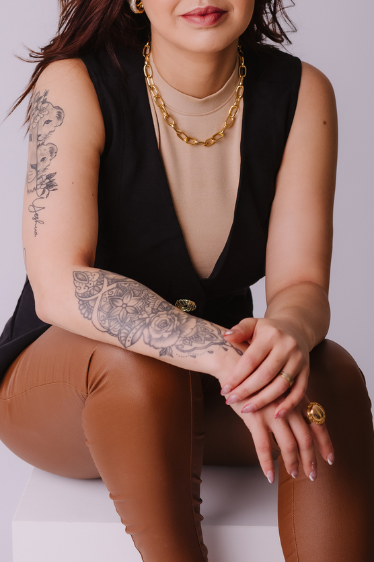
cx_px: 201
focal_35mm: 108
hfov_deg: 12.7
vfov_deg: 18.9
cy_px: 324
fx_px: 1684
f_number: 4
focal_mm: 50
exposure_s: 1/200
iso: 100
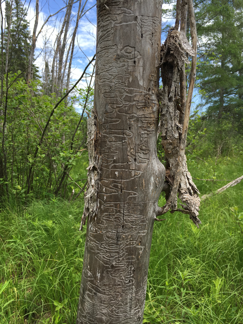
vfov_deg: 61.7
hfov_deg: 48.2
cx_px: 122
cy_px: 162
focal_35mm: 29
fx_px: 271
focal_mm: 4.15
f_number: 2.2
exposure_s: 1/746
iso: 25
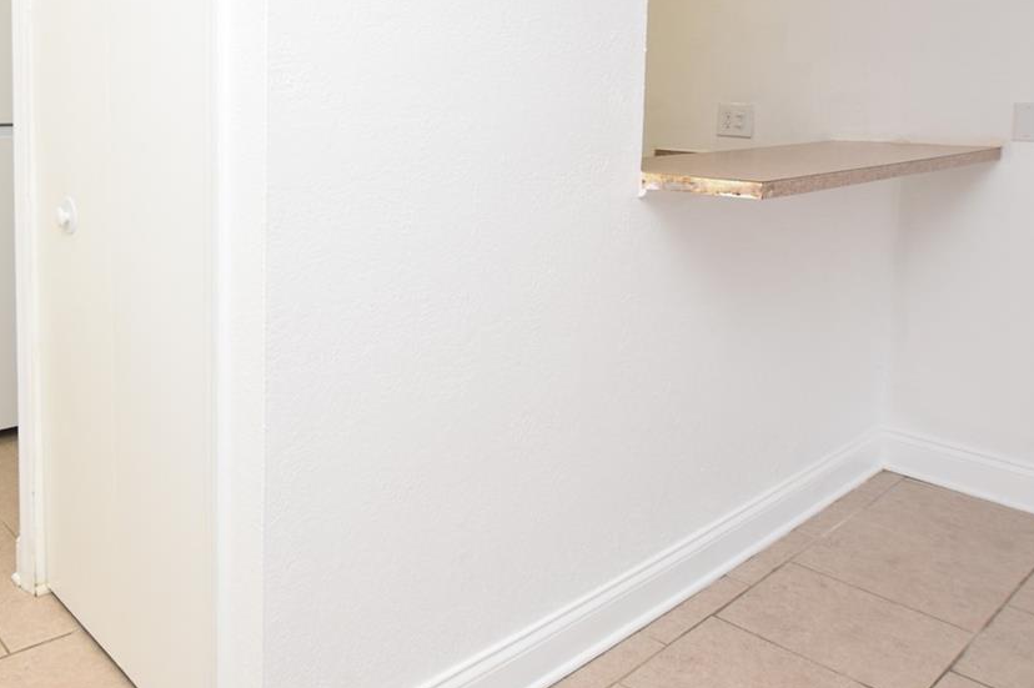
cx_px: 231
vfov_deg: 43.2
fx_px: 832
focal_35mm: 29
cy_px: 159
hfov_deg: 59.5
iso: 320
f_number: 4
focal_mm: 10
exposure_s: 1/60
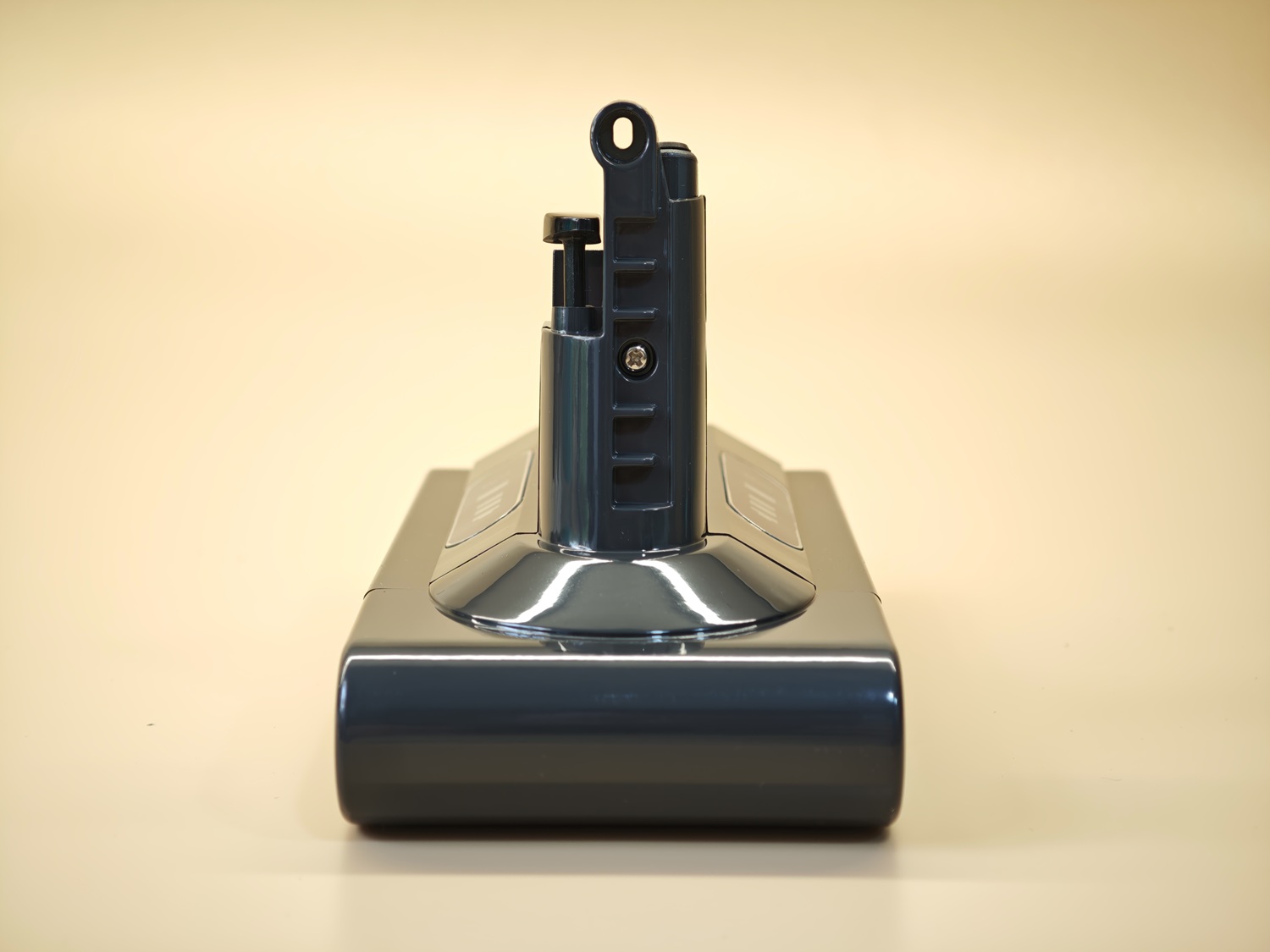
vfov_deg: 21.0
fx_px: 2568
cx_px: 635
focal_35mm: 70
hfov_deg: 27.8
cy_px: 476
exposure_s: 1/100
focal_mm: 11.5
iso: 125
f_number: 1.8
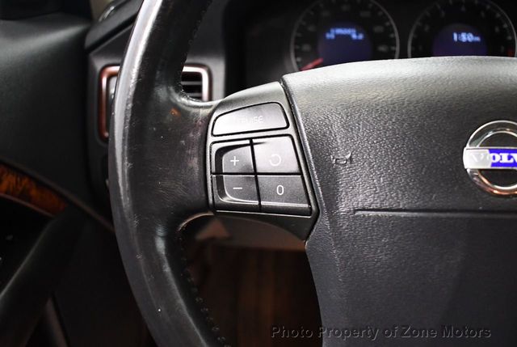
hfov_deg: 53.1
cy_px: 174
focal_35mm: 36
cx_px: 258
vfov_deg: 37.0
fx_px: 518
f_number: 3.5
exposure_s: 1/60
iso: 3200
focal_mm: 18
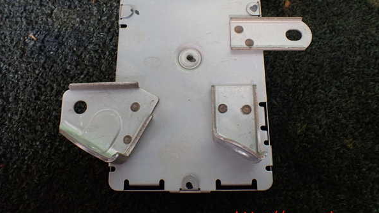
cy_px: 82
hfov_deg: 59.5
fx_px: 332
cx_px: 188
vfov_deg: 35.5
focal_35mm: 33
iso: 200
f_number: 2.3
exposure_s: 1/125
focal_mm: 5.4
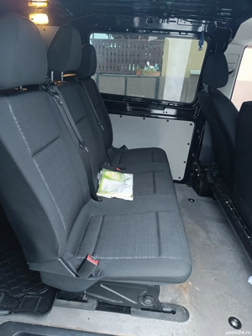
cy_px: 168
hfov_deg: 56.8
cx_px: 126
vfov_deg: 71.6
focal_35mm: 24
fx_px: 233
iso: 1177
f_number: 1.65
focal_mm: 6.14
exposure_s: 1/25
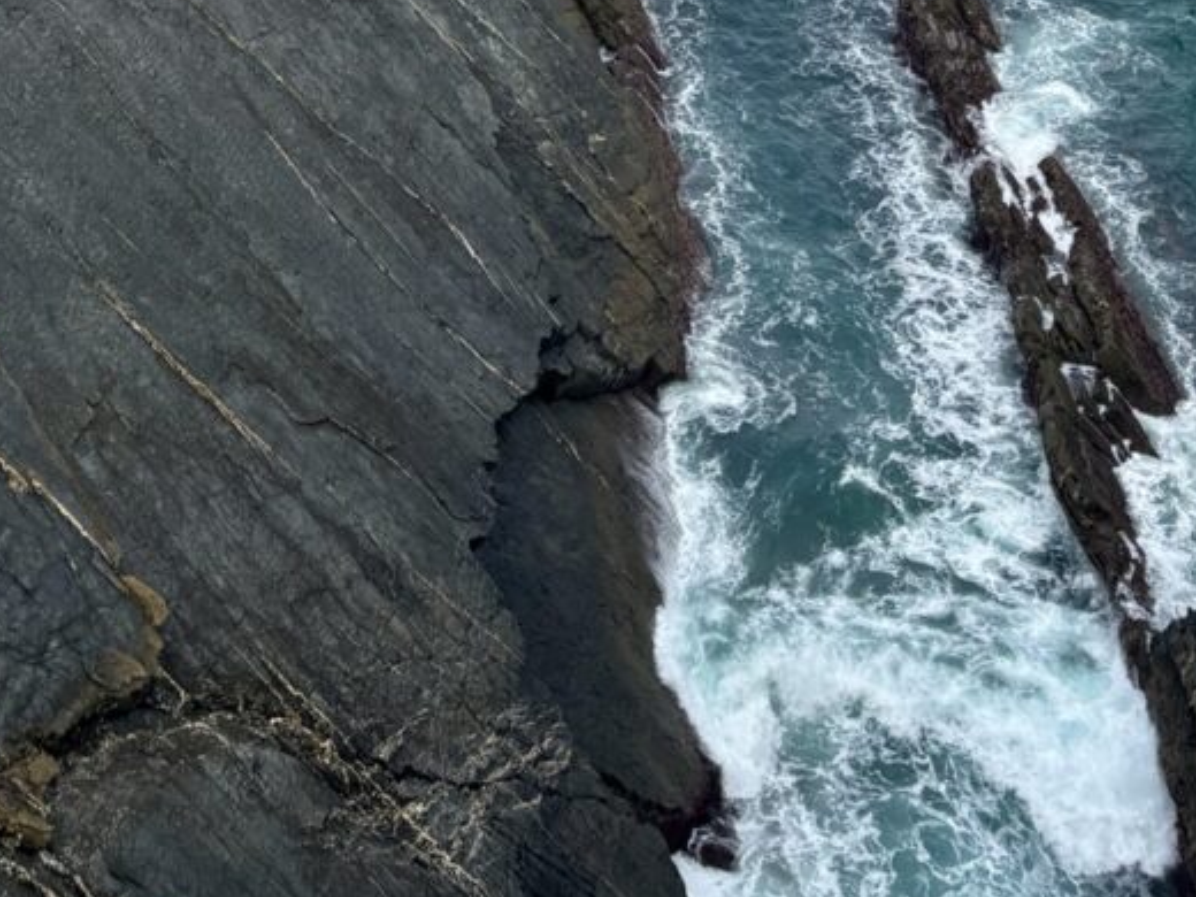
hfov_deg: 24.0
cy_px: -460
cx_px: 228
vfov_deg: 16.7
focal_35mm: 80
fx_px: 2764
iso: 50
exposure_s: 1/2398
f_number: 1.6
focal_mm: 5.96
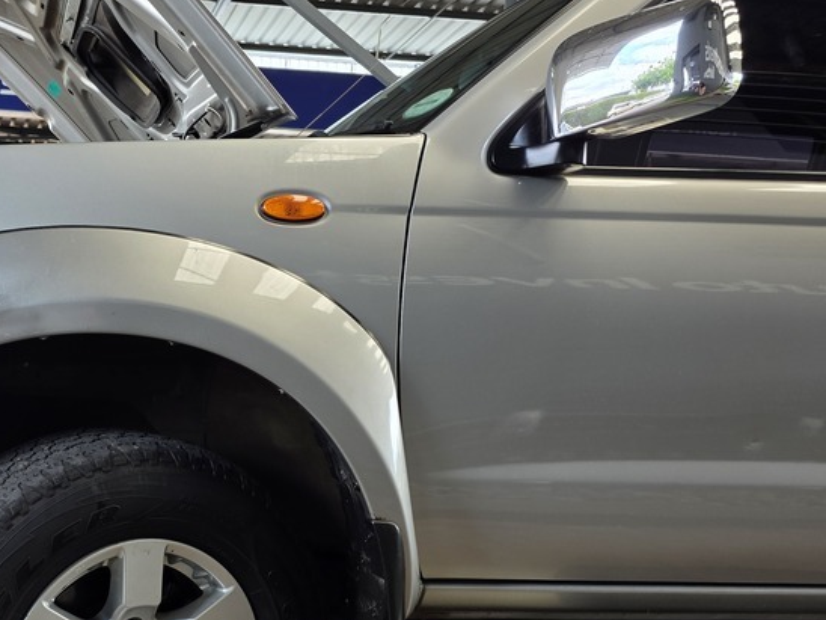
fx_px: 1026
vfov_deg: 32.9
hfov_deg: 40.4
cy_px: 474
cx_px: 78
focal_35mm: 43
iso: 64
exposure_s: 1/180
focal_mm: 6.25
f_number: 1.7
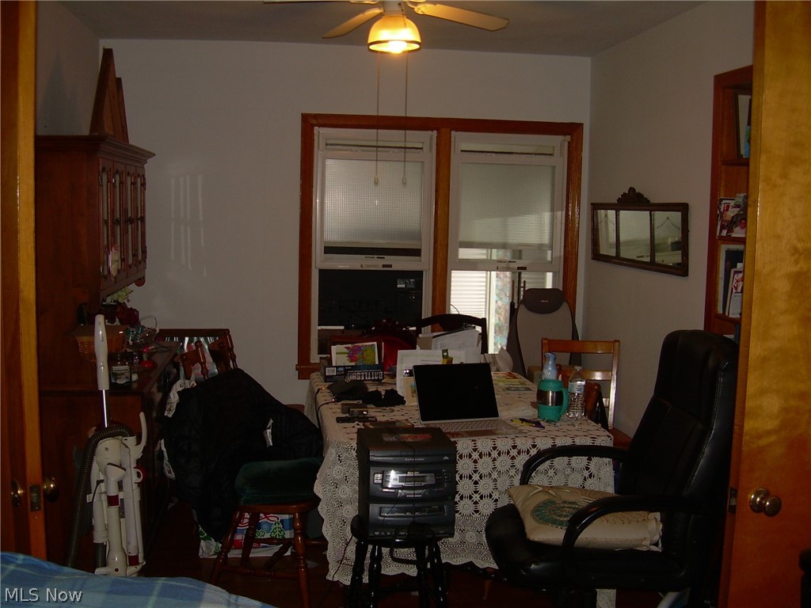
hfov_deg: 49.0
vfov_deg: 37.7
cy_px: 304
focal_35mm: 38
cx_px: 406
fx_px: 890
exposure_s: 1/60
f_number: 2.8
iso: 50
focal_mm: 6.3
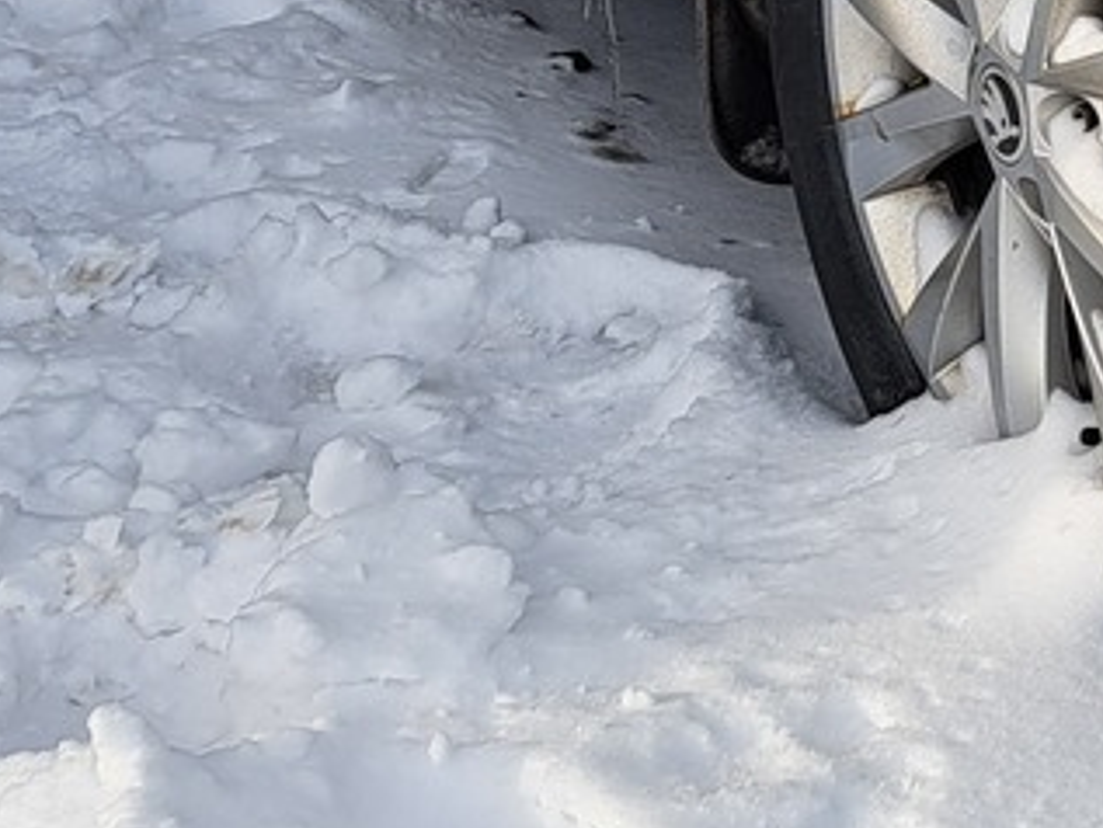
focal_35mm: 109
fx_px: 3474
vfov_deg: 12.7
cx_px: 1538
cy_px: -508
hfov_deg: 16.7
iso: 50
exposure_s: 1/686
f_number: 1.8
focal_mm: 5.23
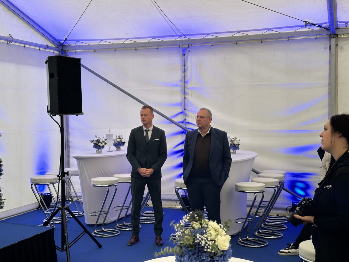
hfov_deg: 39.6
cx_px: 174
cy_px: 131
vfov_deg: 30.3
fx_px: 484
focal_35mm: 48
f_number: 1.78
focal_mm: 6.86
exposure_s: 1/130
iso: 50
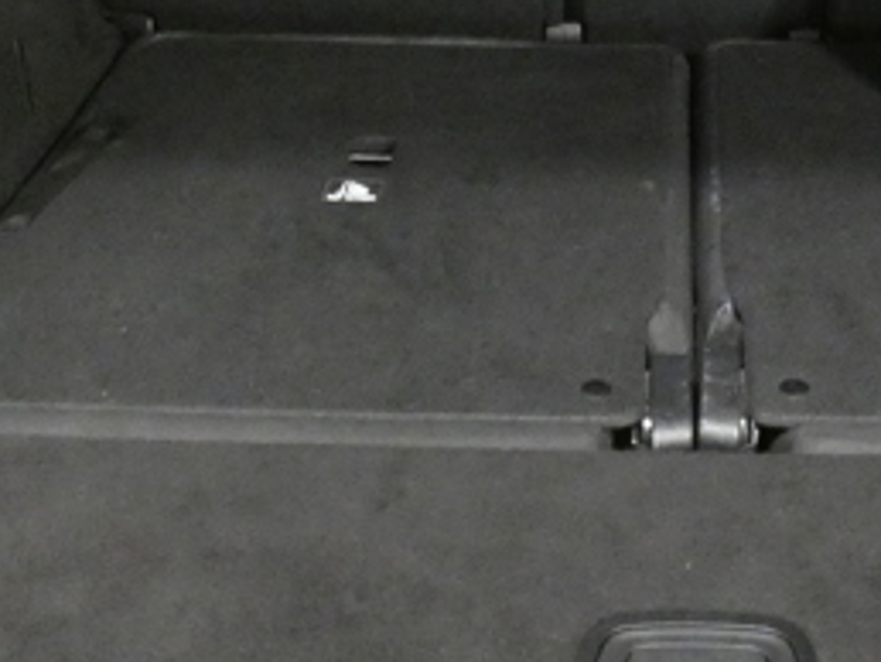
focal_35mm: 65
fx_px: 1656
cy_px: 157
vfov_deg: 22.4
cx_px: 707
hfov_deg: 29.1
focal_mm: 3.7
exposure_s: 1/25
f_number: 2.8
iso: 1600
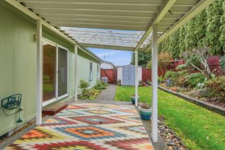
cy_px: 71
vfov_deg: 64.8
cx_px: 97
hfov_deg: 86.7
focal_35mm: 19
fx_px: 118
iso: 100
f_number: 8
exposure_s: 1/640
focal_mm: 10.5
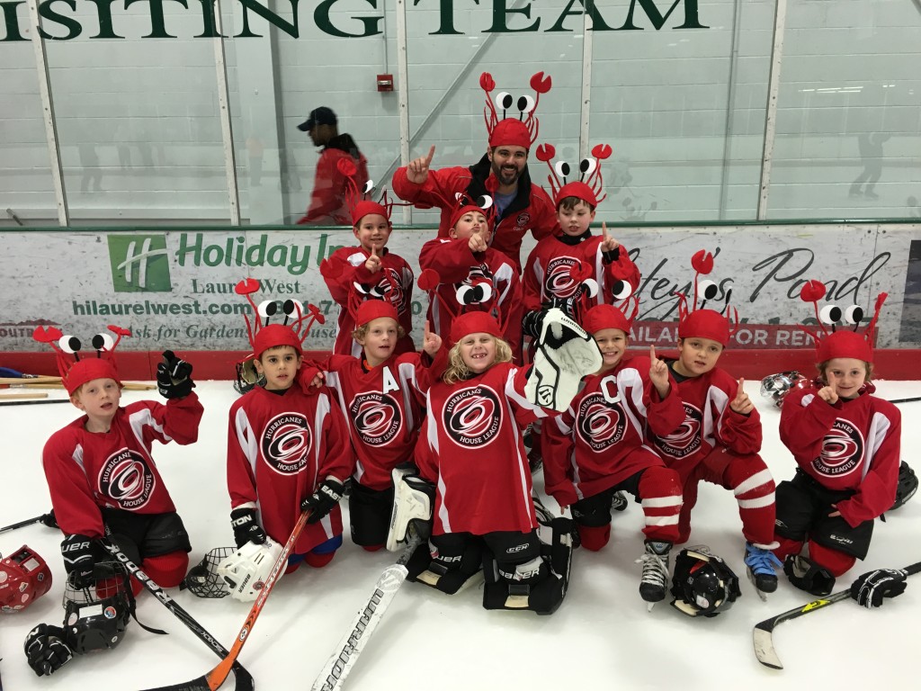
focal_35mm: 29
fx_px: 772
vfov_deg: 48.2
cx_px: 460
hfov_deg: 61.7
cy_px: 346
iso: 80
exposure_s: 1/30
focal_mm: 4.15
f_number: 2.2
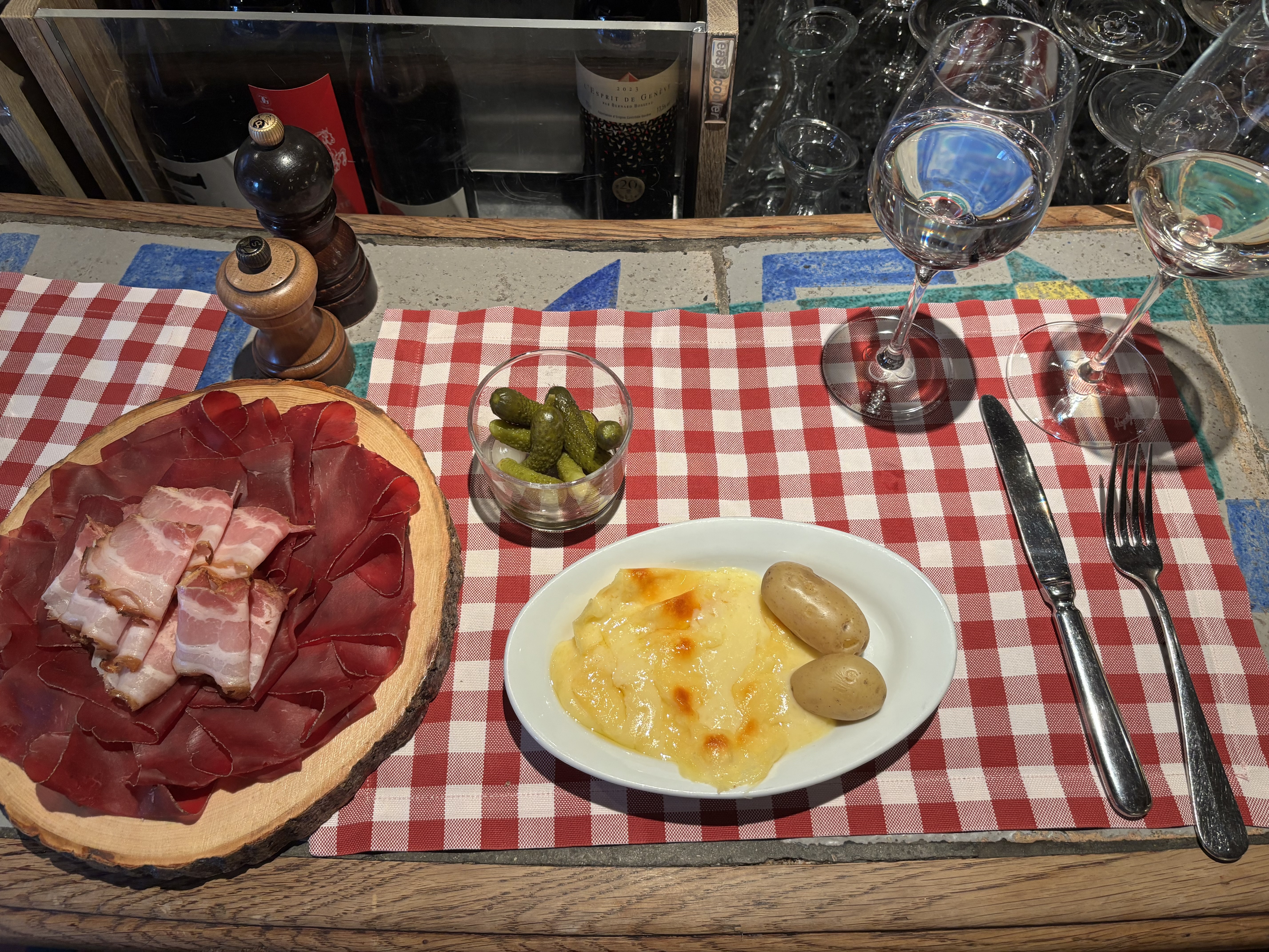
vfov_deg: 53.1
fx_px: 953
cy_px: 476
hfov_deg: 67.3
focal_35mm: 26
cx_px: 634
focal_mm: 5.96
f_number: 1.6
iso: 125
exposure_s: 1/50
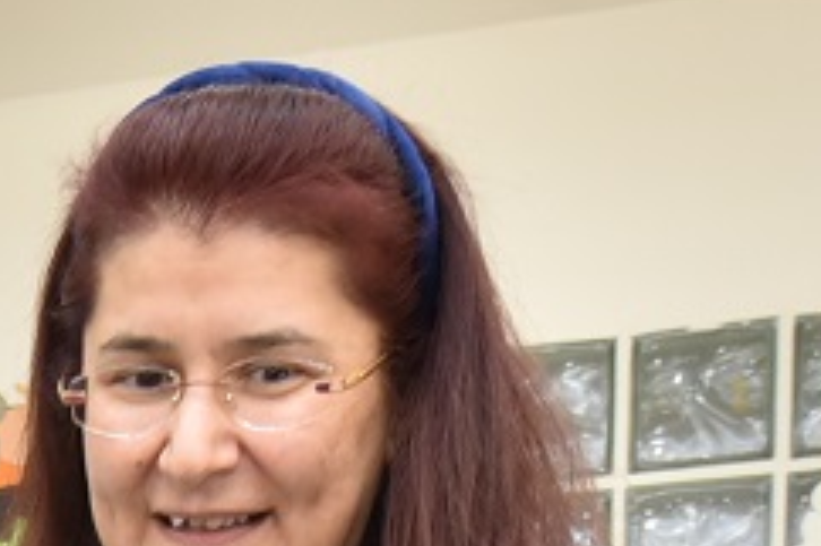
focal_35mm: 124
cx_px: -478
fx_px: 2826
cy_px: 1674
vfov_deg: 8.9
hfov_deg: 15.1
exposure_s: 1/80
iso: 800
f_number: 5.6
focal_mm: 20
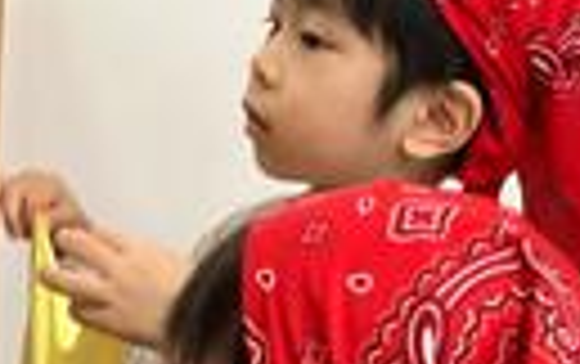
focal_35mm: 92
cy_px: 512
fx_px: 1456
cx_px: 337
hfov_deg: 22.5
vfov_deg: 13.6
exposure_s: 1/50
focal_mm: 3.99
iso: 160
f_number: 1.8
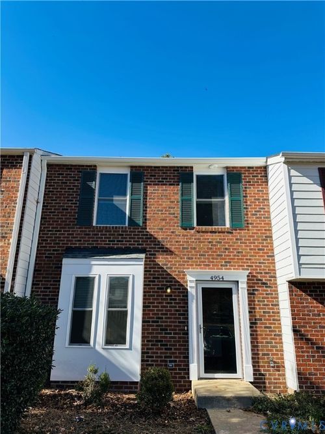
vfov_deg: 71.6
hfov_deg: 56.8
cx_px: 162
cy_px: 217
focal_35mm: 24
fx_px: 301
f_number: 1.78
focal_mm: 6.86
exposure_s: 1/2525
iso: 80
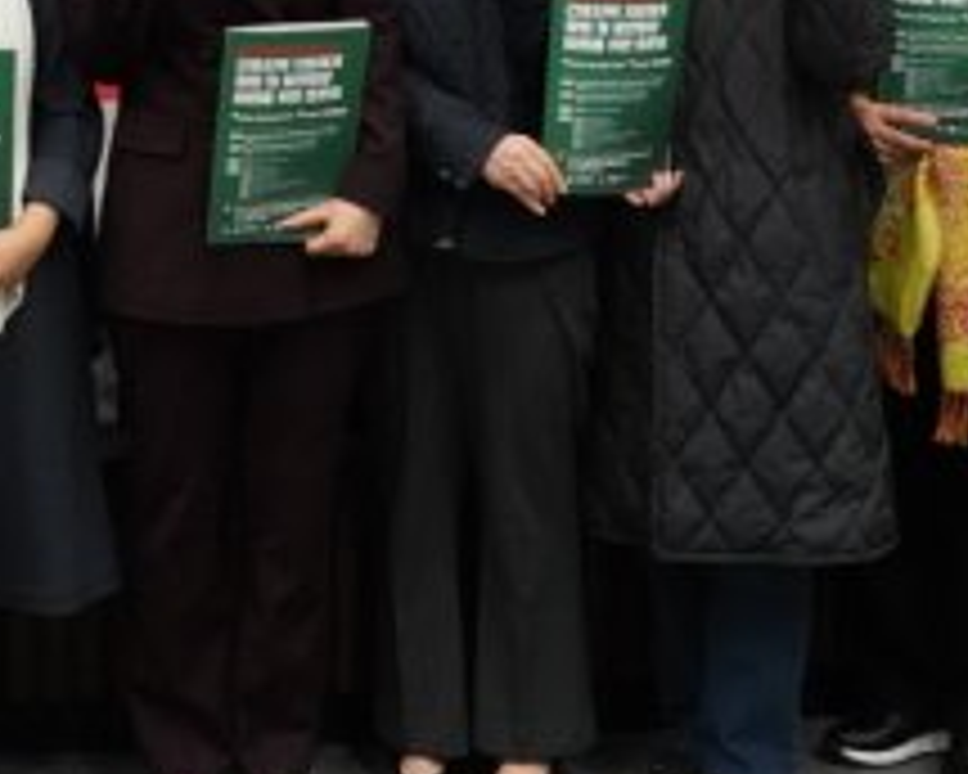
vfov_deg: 14.0
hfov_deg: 17.8
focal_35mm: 105
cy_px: -266
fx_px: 3008
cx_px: -36
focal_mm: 30
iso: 8000
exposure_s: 1/320
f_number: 5
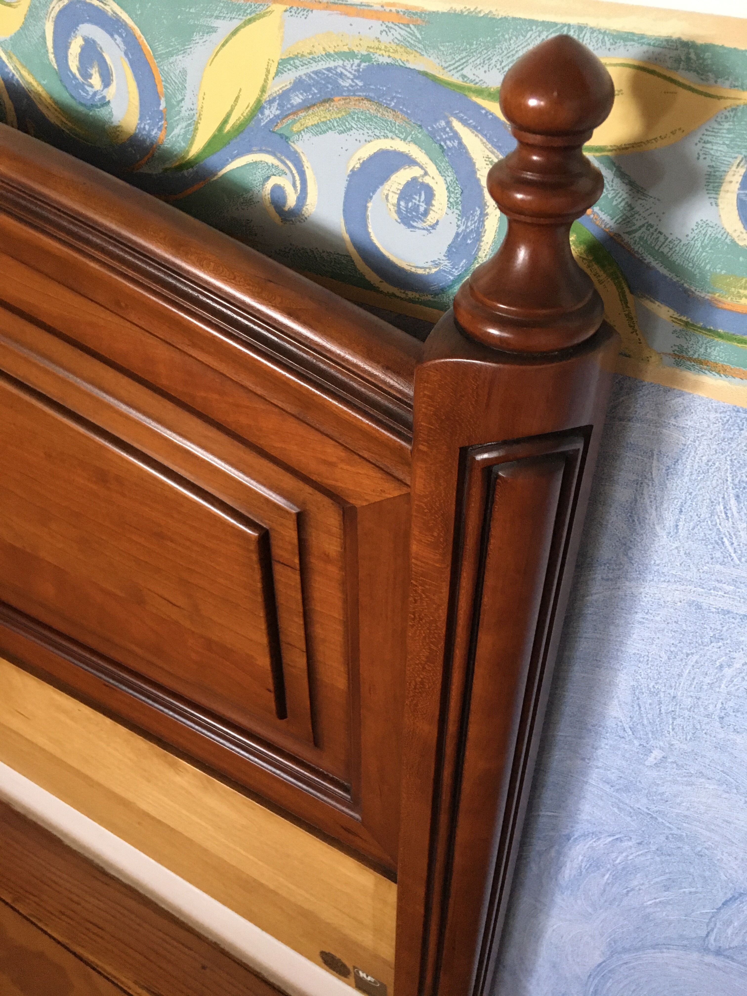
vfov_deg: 61.7
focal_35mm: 29
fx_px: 834
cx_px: 374
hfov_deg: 48.2
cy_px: 498
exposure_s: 1/25
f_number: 2.2
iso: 200
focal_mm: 4.15
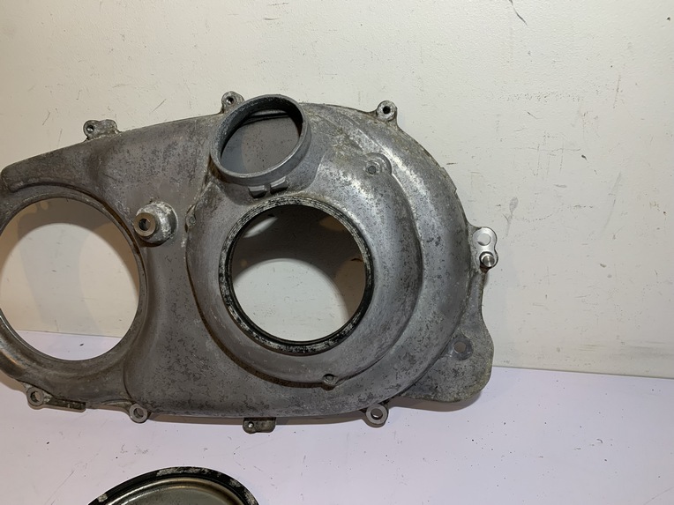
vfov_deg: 53.1
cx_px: 337
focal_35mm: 26
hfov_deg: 67.3
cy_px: 252
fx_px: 506
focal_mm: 4.25
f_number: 1.8
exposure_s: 1/122
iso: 50
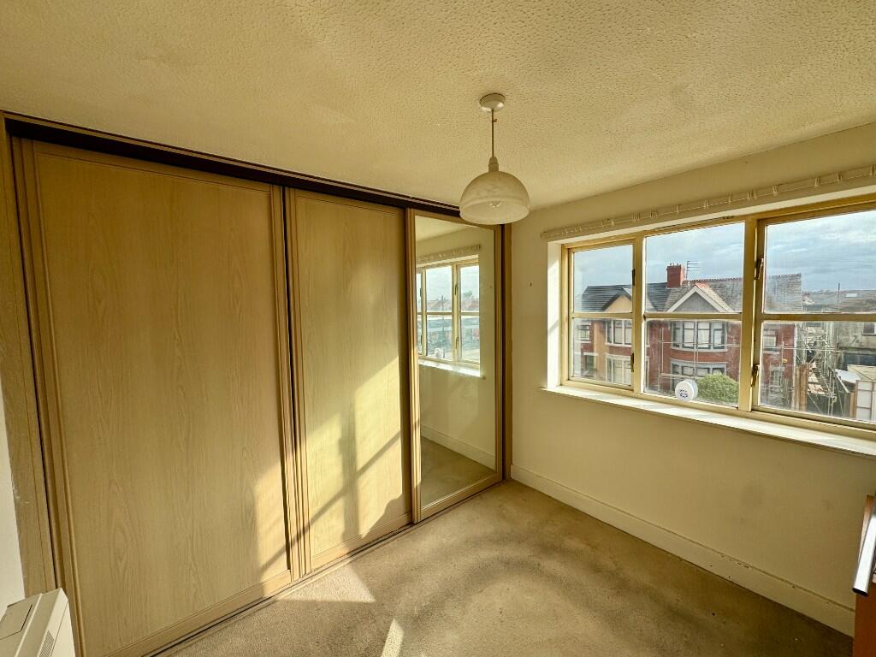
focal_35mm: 14
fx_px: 354
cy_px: 328
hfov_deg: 102.1
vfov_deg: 85.7
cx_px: 438
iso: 50
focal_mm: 2.22
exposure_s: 1/831
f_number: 2.2
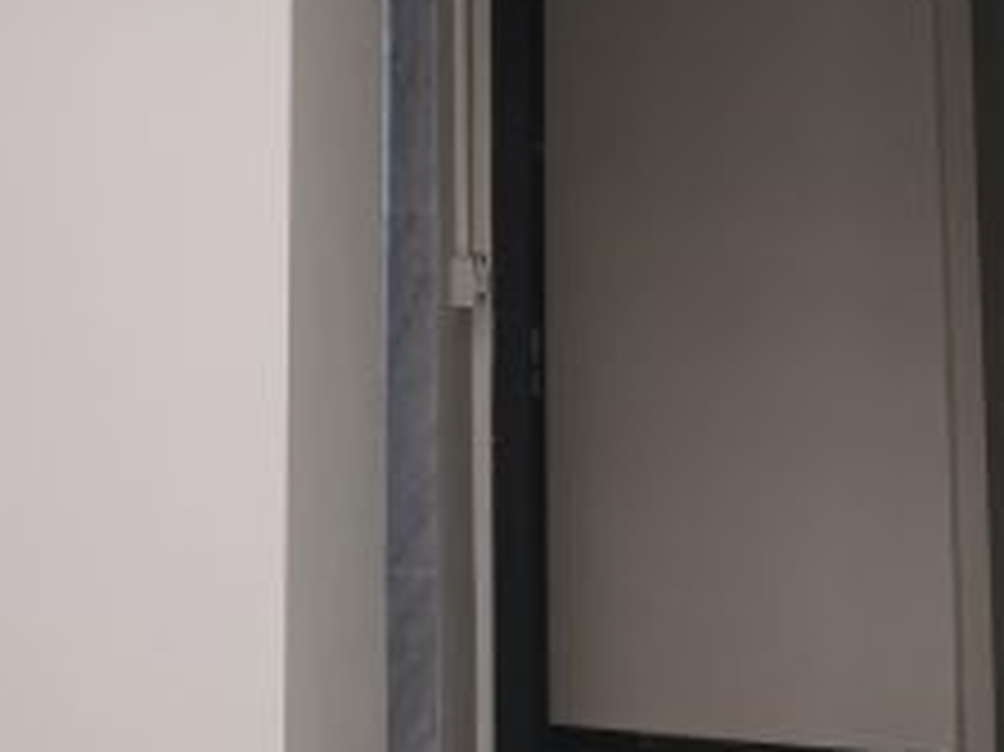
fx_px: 2812
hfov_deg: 19.5
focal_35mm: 97
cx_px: -68
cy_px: -338
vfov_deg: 14.3
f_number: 1.6
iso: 125
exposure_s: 1/100
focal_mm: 5.56
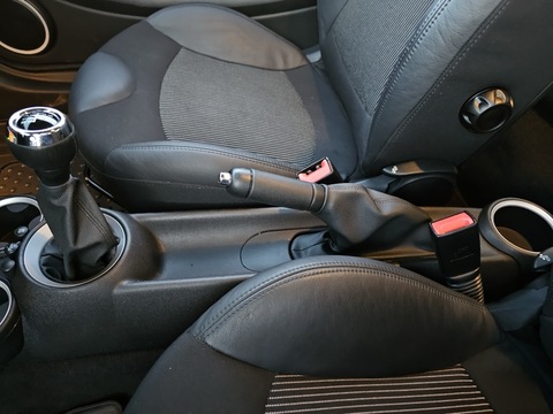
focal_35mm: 23
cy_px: 207
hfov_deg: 73.9
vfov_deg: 58.9
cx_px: 276
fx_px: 367
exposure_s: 1/17
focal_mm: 6.3
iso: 1250
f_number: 1.7
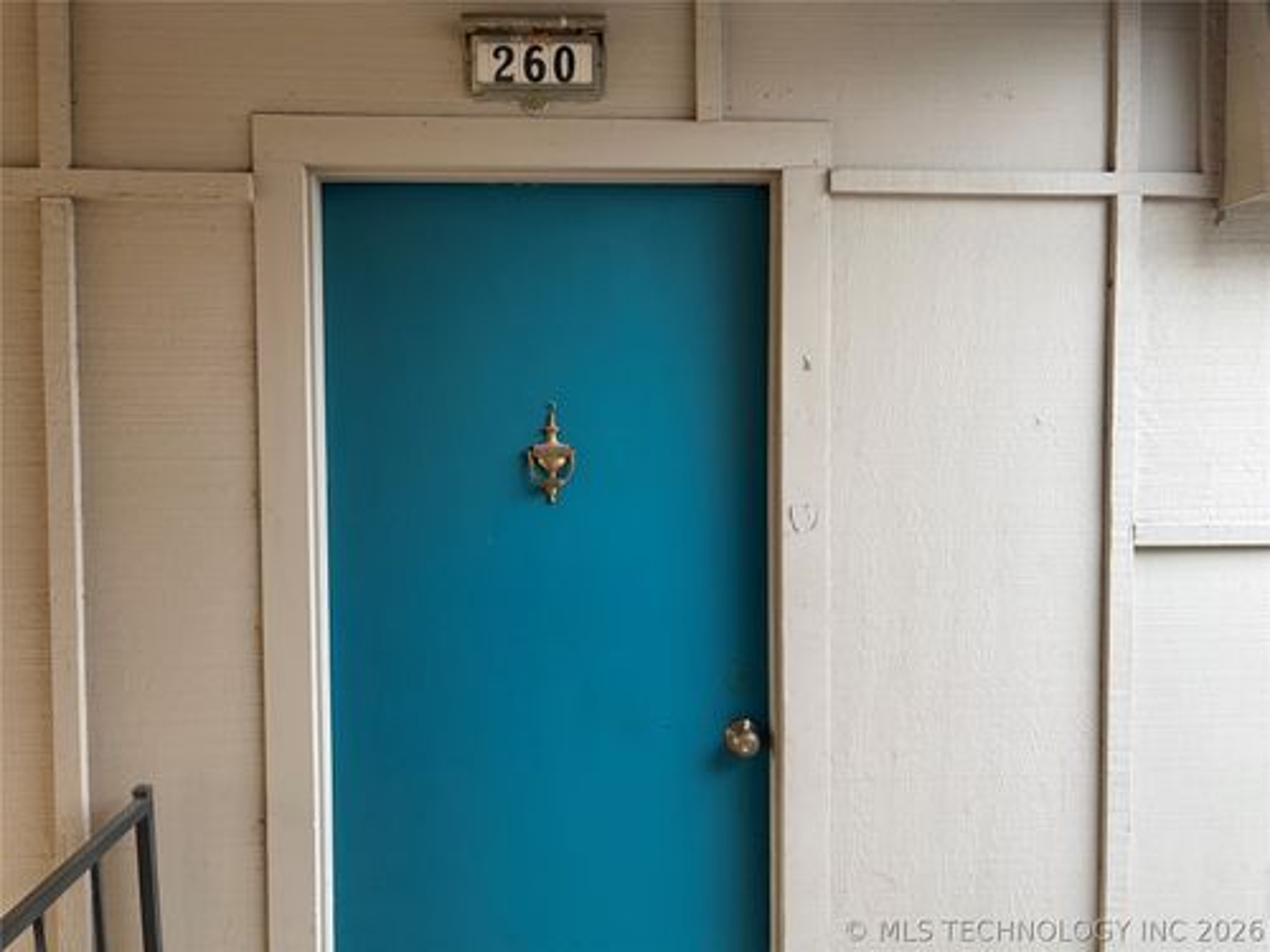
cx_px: 635
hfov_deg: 67.3
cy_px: 476
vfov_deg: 53.1
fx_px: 954
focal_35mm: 26
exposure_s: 1/79
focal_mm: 5.96
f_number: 1.6
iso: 125
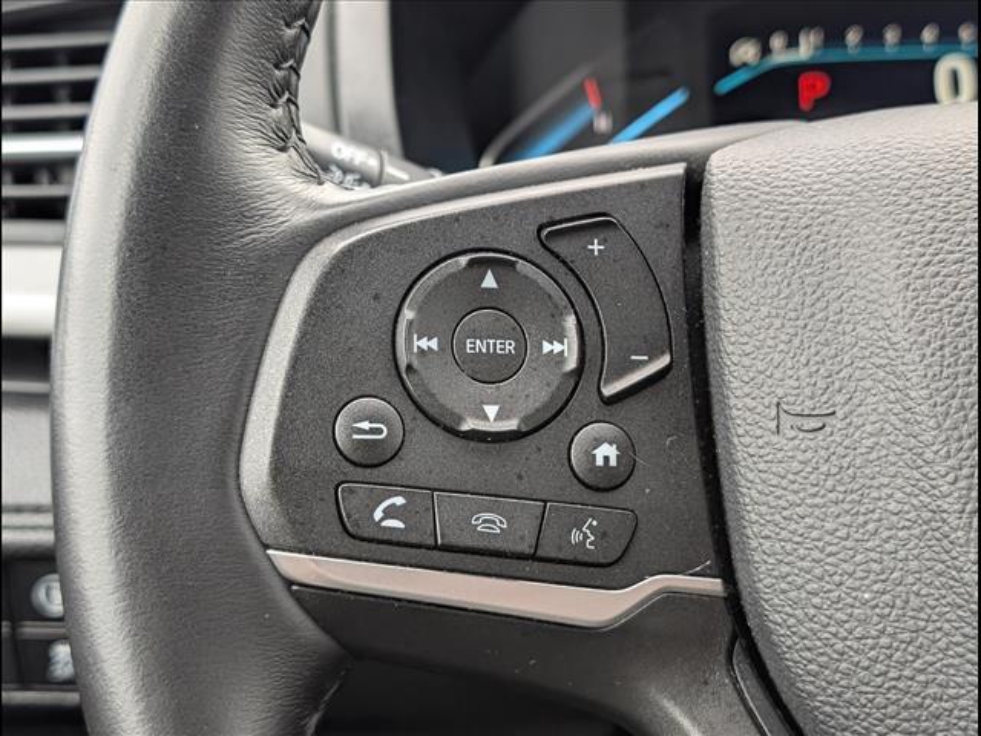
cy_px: 368
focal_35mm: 49
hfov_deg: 38.9
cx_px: 490
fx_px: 1389
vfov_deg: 29.7
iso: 236
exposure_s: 1/204
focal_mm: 6.9
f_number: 1.68
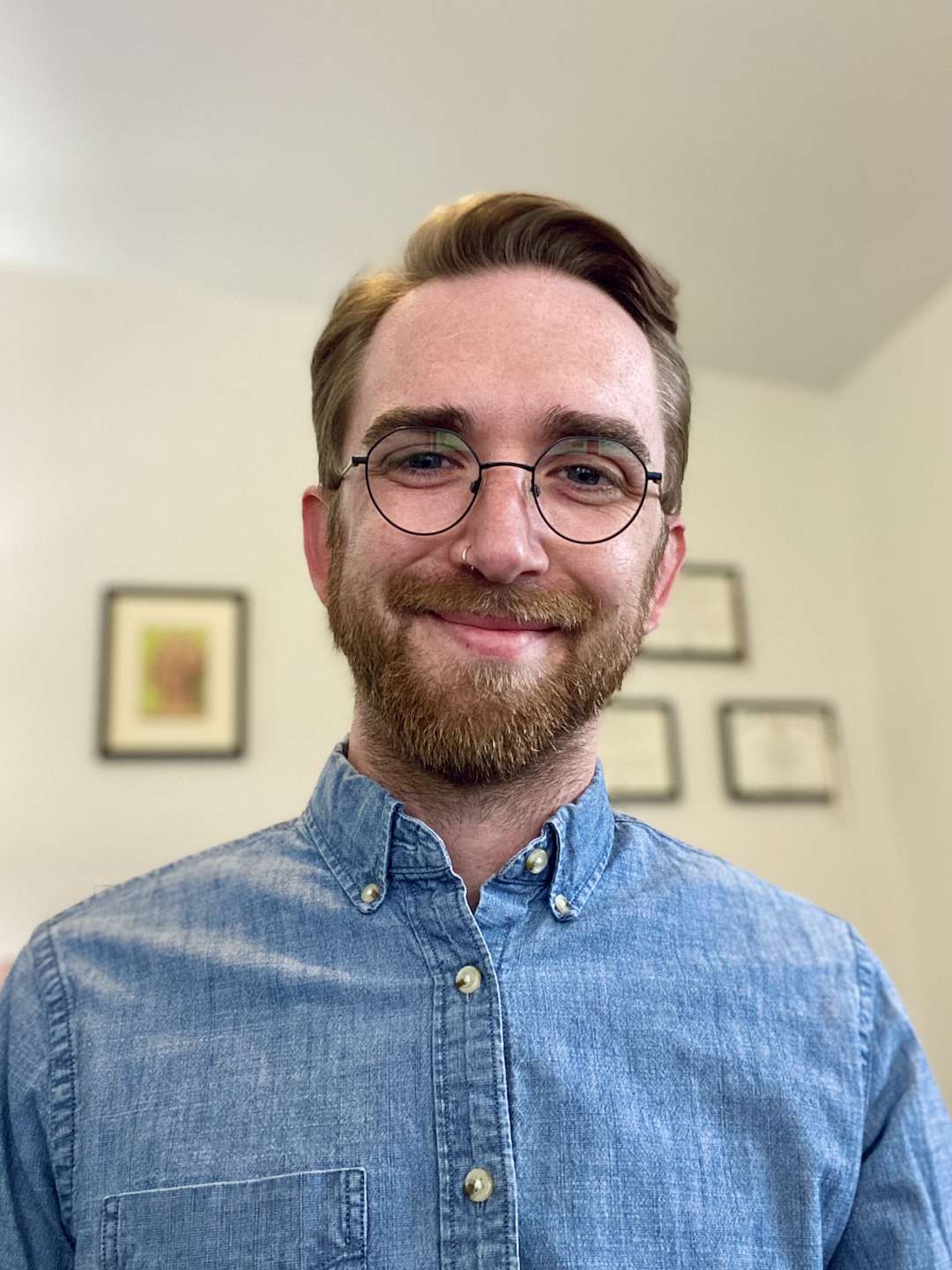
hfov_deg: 46.8
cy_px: 635
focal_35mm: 30
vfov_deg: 60.0
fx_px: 1100
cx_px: 476
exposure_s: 1/60
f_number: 2.2
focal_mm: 2.71
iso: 250
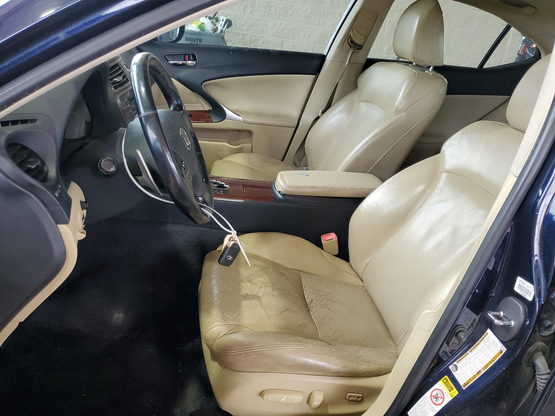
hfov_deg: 67.3
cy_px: 208
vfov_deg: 53.1
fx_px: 417
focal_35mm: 26
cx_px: 278
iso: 76
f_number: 1.5
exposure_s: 1/120
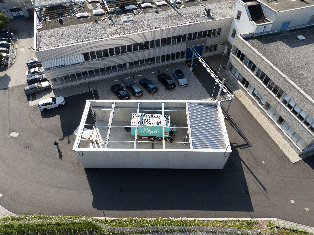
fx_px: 218
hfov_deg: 71.6
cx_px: 157
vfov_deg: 56.8
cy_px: 118
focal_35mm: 24
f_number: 2.8
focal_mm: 12.29
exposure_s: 1/100
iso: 200
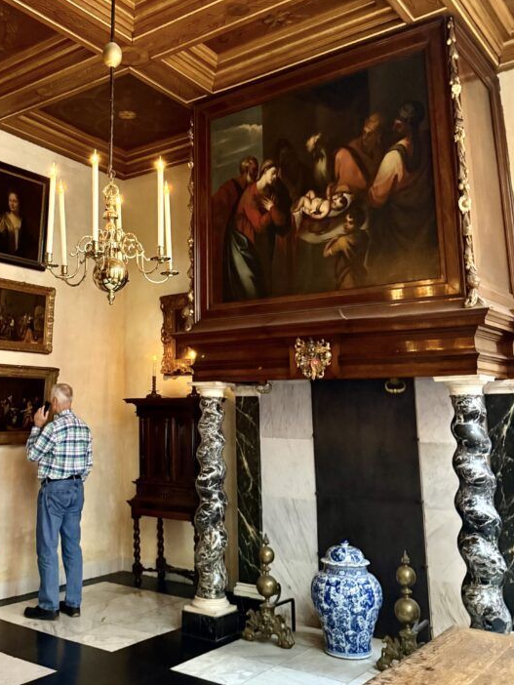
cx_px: 163
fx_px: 693
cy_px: 273
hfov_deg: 40.1
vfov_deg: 52.2
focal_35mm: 35
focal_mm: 6.76
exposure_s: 1/33
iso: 1000
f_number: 1.78
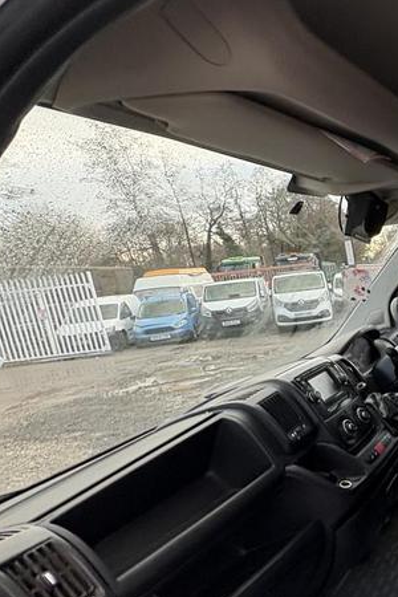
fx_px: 481
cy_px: 350
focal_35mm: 29
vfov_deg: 63.2
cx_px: 498
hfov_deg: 34.3
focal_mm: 2.22
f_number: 2.2
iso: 100
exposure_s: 1/99
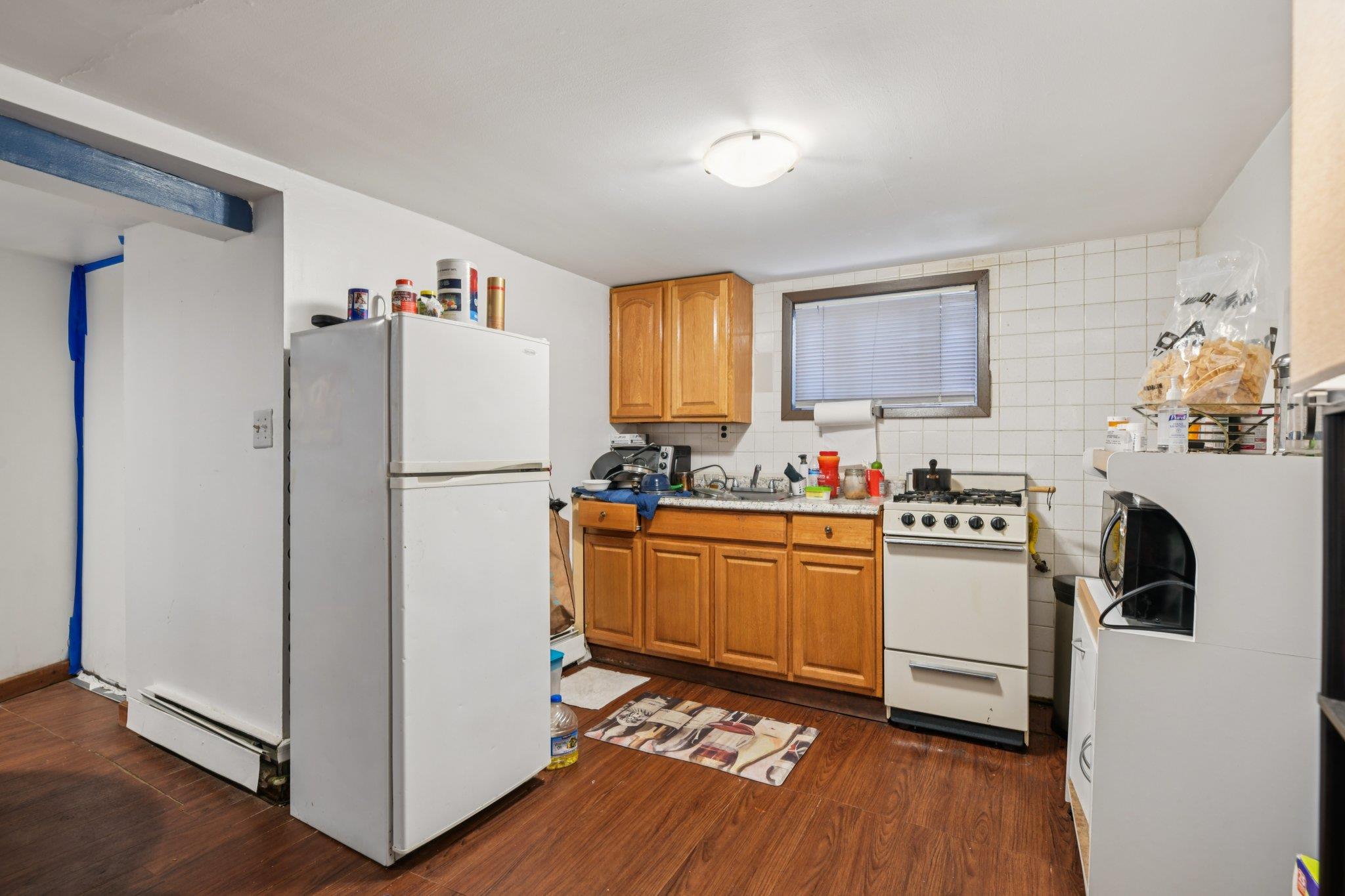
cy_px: 448
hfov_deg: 93.3
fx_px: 635
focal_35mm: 17
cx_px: 672
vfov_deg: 70.4
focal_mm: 17
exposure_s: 1/3
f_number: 8
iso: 320
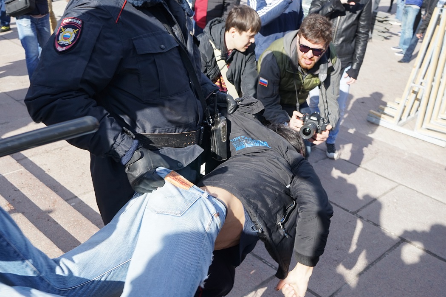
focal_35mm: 40
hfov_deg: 48.2
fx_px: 496
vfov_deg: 33.3
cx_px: 183
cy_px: 184
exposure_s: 1/200
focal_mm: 28
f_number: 5.6
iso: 100
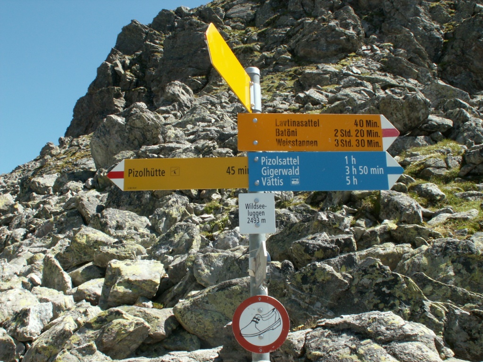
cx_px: 242
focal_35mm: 45
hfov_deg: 42.1
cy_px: 181
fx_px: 628
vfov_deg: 32.2
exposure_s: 1/80
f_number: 8
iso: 50
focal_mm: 7.49
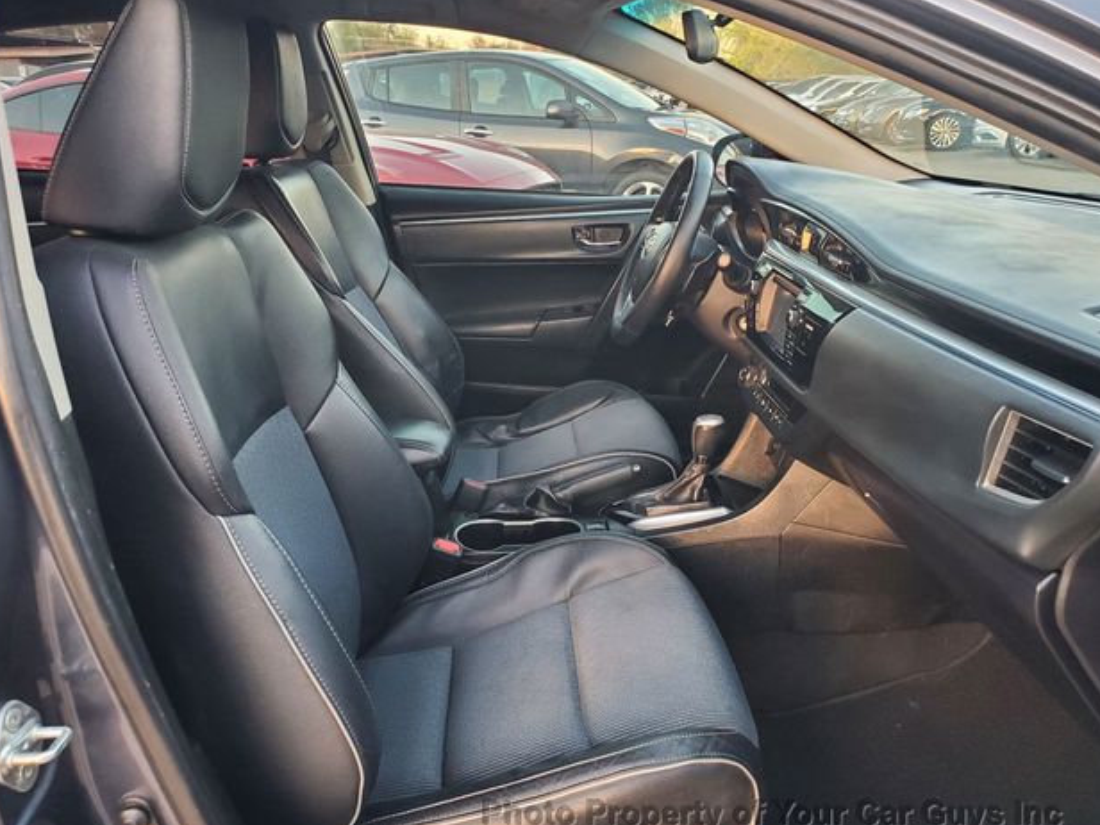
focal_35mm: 27
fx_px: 858
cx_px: 550
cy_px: 423
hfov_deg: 65.3
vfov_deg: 51.3
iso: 320
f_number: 2.4
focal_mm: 4.3
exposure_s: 1/46
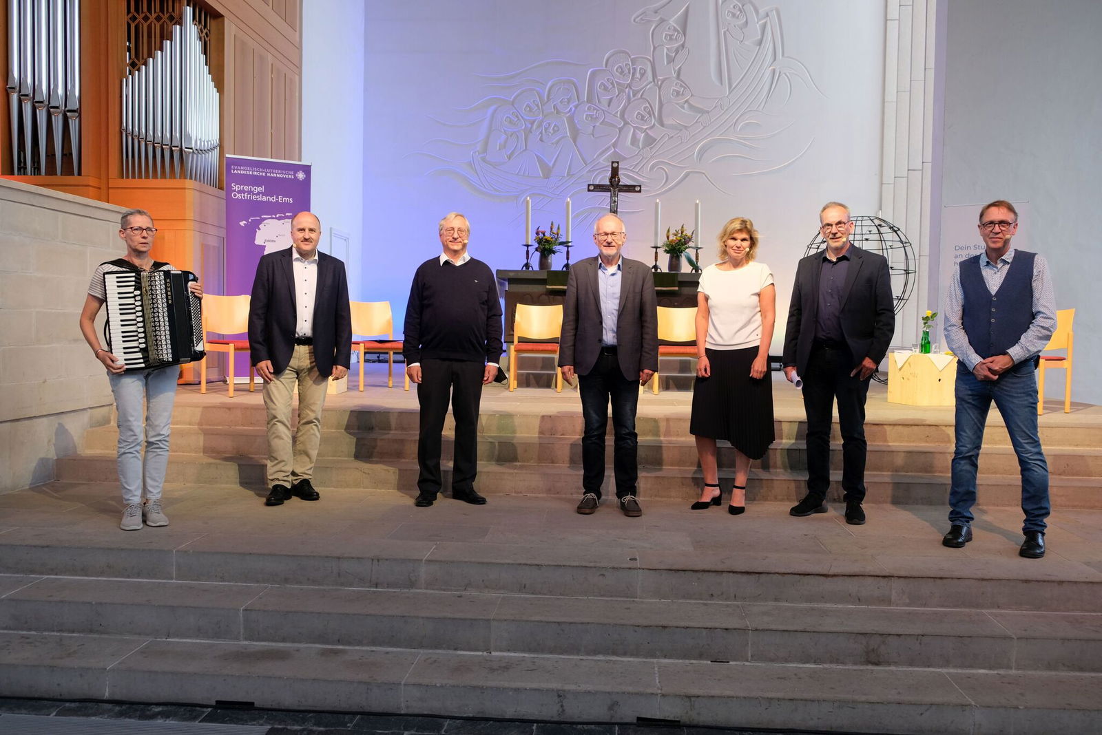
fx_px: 888
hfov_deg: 63.6
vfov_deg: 45.0
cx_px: 551
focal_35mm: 29
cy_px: 368
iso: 640
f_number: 4
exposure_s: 1/60
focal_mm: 19.6
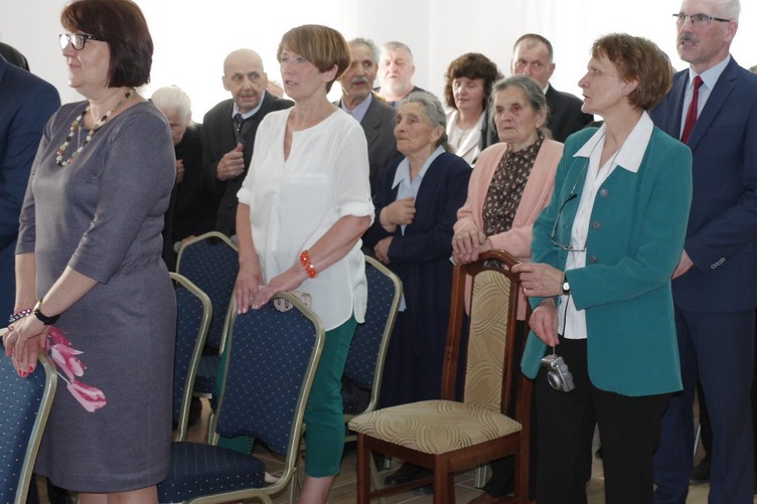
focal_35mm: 63
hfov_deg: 31.7
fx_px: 1324
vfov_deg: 21.5
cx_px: 483
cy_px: 160
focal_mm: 25
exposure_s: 1/160
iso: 1000
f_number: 4
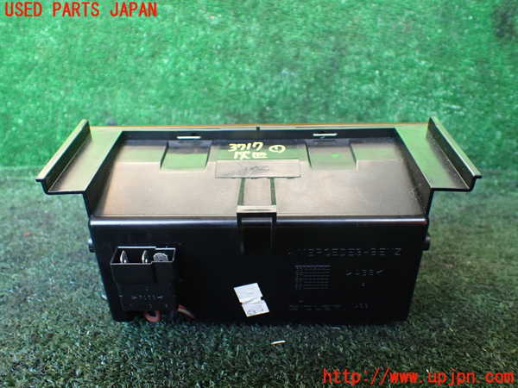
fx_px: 449
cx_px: 259
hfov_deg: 60.0
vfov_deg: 46.8
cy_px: 194
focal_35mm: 30
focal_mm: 5.4
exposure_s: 1/125
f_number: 2.3
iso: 400
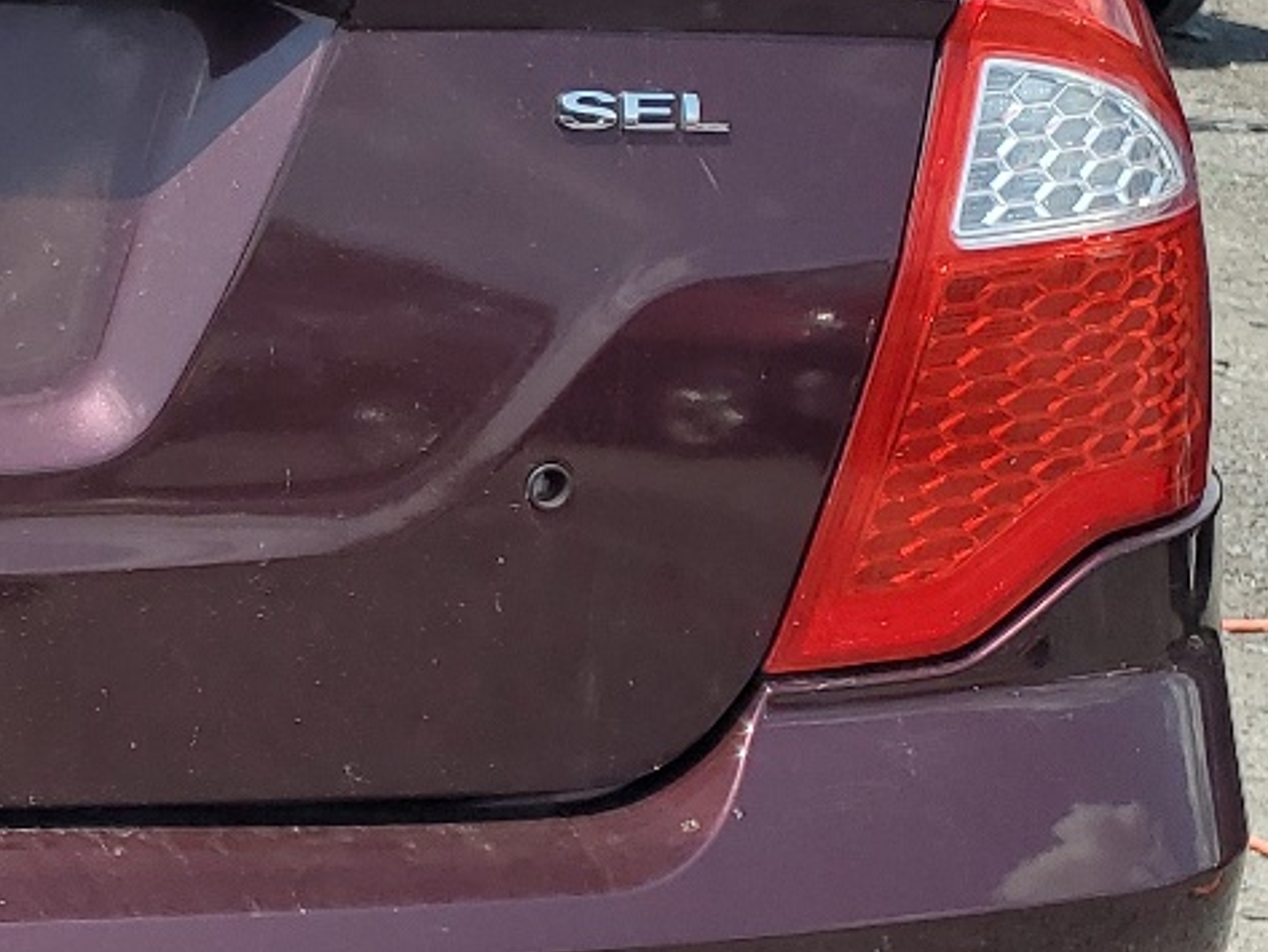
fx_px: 3224
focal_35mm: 88
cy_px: 418
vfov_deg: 16.8
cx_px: -544
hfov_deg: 19.8
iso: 50
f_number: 1.5
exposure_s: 1/2500
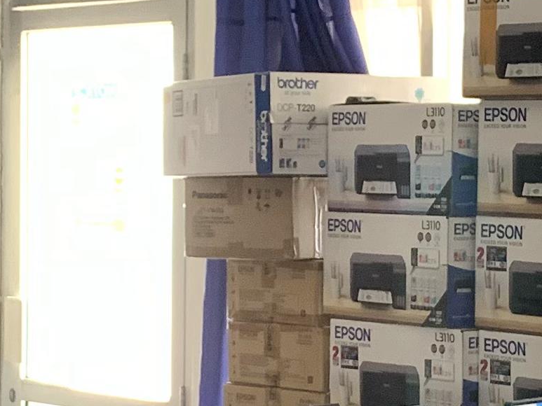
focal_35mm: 117
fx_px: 1832
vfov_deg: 12.7
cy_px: 244
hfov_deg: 16.7
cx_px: 90
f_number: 1.8
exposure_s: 1/60
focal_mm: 4.25
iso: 160
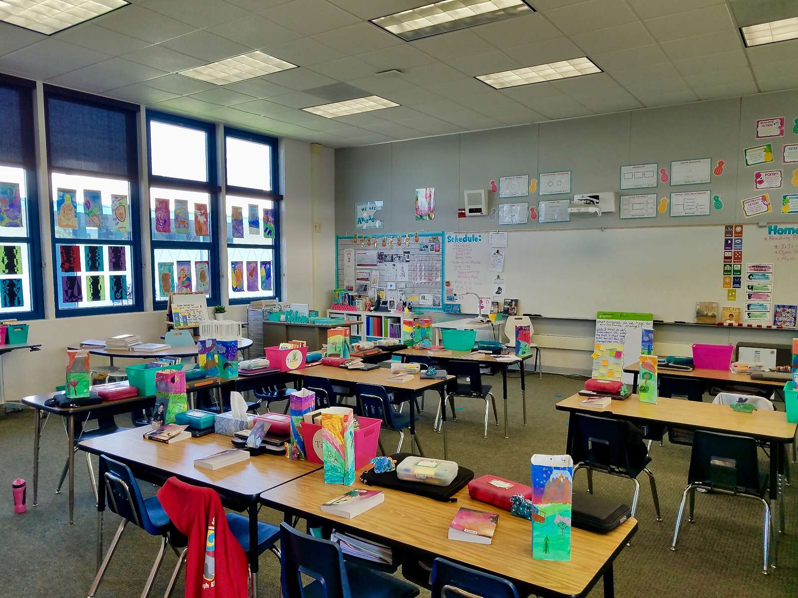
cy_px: 299
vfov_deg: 53.1
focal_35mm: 26
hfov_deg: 67.3
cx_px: 399
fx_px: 599
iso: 50
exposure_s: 1/226
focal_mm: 4.2
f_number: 1.7
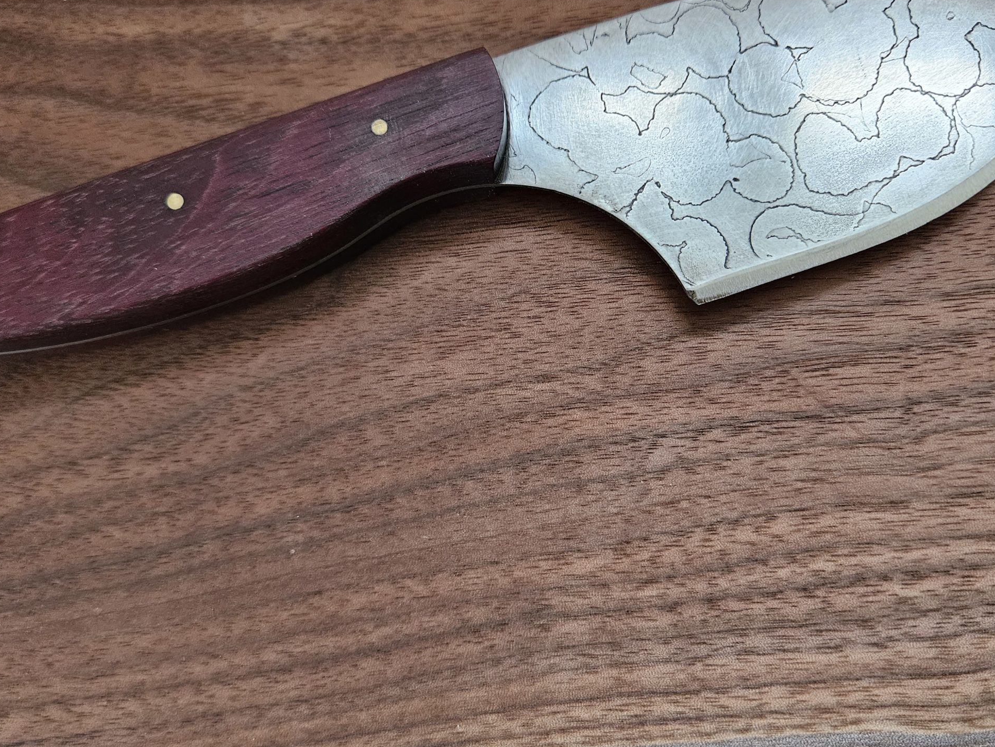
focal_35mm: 31
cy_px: 337
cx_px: 514
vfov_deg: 45.4
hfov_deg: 58.3
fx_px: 891
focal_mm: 5.4
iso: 800
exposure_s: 1/120
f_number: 1.8
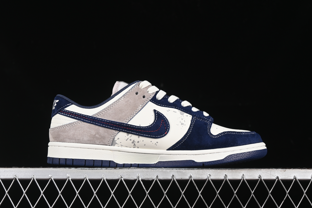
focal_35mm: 75
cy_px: 104
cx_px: 156
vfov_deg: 18.2
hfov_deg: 27.0
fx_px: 650
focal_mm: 50
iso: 160
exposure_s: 1/80
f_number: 7.1
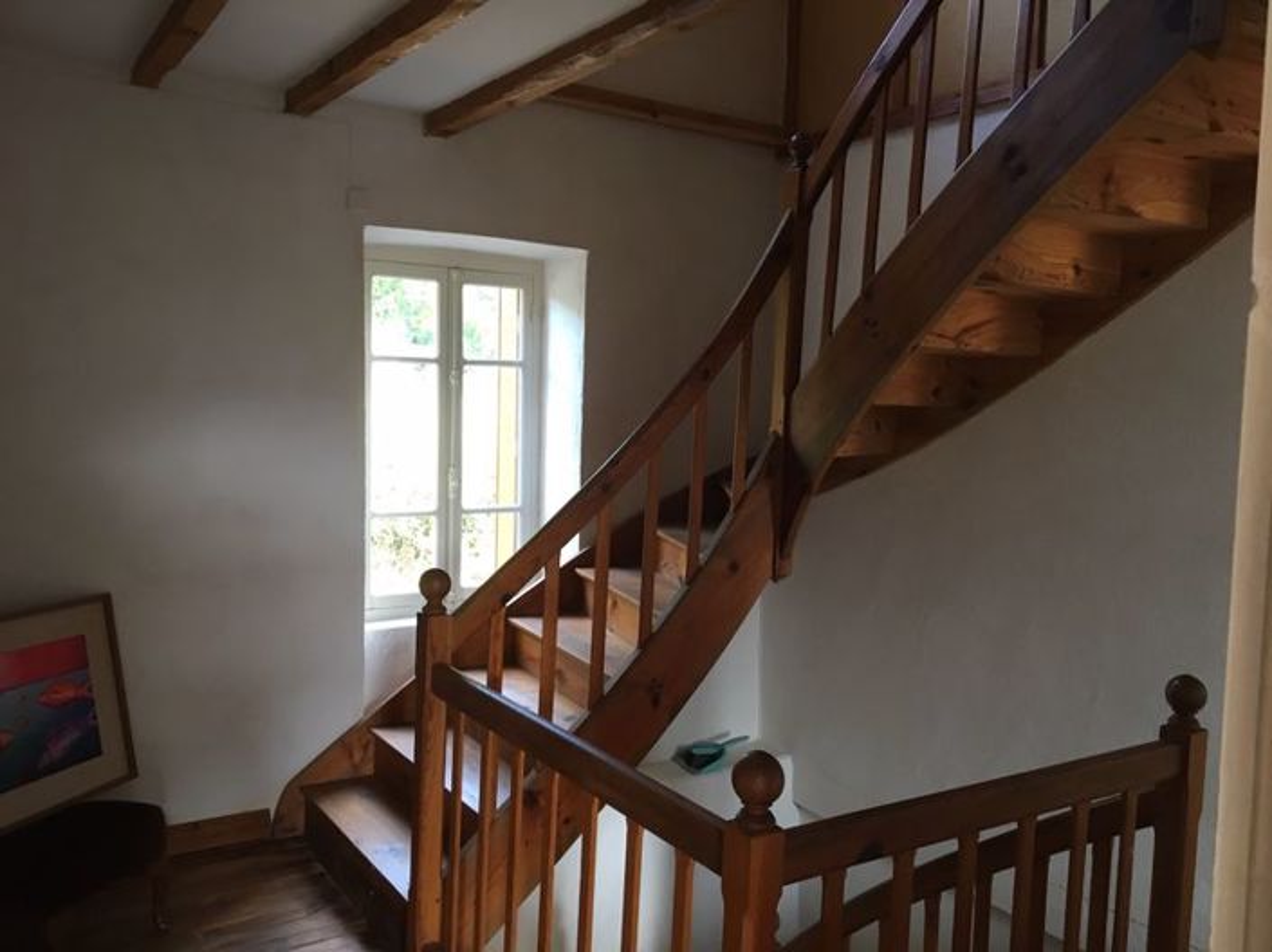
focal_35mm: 29
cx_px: 636
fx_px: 1065
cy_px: 476
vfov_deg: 48.2
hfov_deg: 61.7
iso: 100
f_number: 2.2
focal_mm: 4.15
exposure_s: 1/33
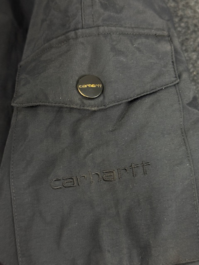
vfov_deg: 39.7
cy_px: 132
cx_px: 100
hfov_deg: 30.3
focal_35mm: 48
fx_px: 368
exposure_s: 1/50
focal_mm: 6.76
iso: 160
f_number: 1.78
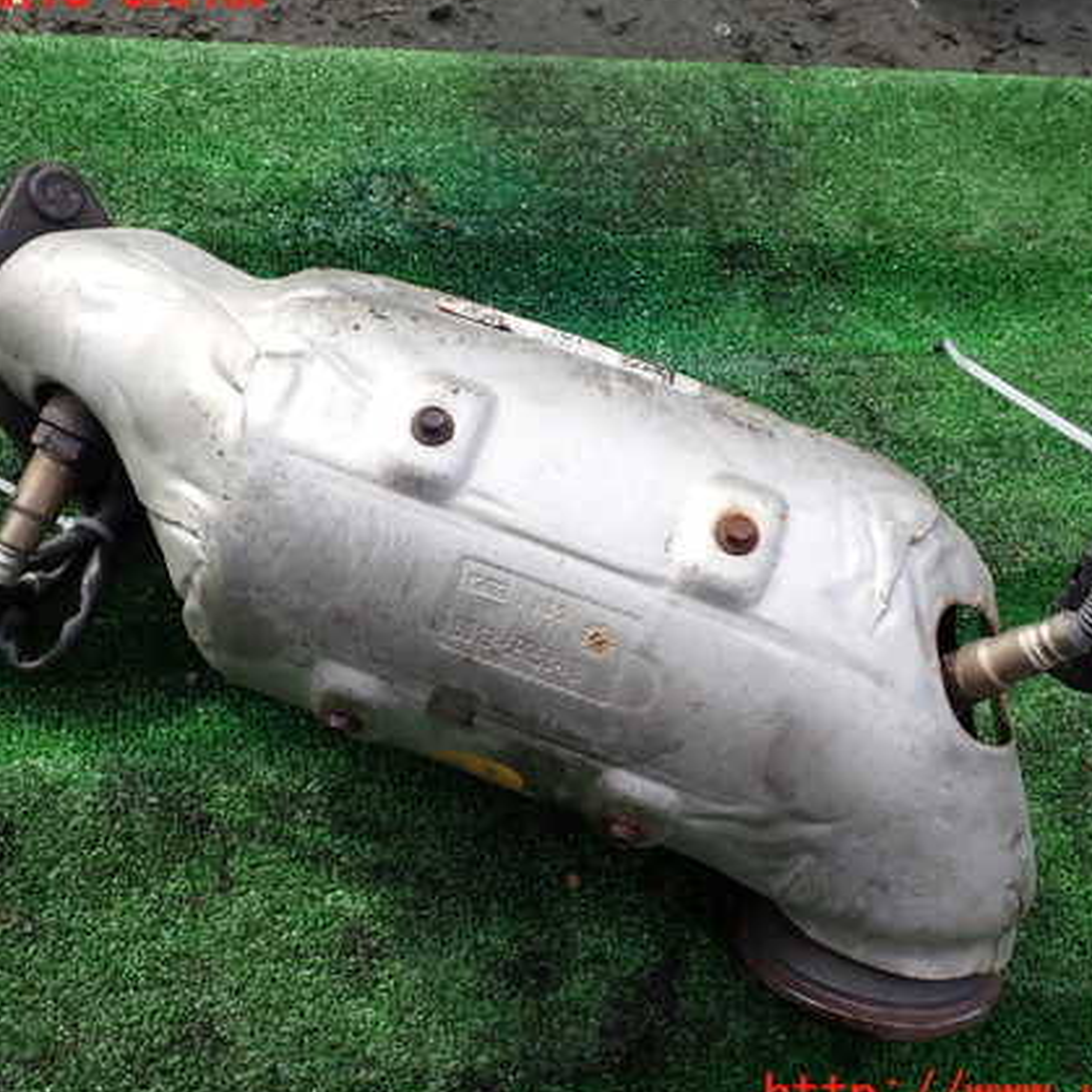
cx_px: 571
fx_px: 1356
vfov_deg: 43.9
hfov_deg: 43.8
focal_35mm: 38
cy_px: 545
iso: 100
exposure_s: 1/400
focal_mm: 5.4
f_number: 3.2
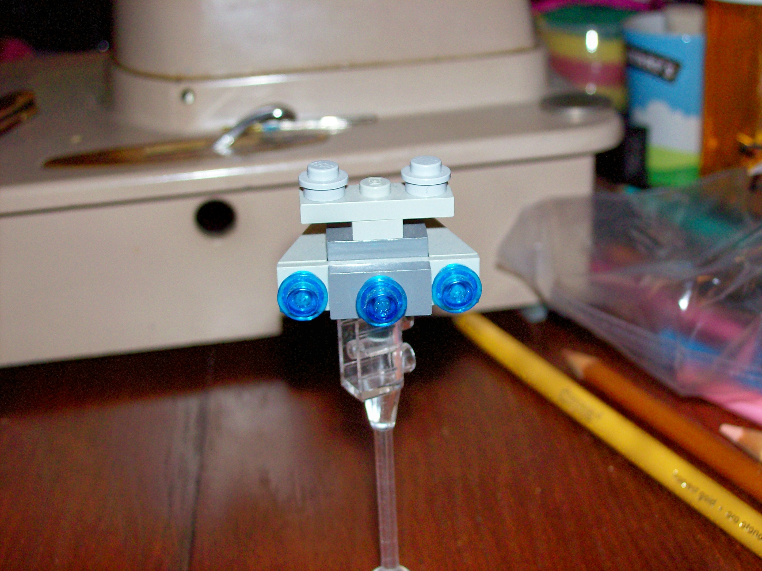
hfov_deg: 34.4
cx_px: 381
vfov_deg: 26.1
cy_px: 286
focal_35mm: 56
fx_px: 1232
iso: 80
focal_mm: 9.4
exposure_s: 1/83.6
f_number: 3.4
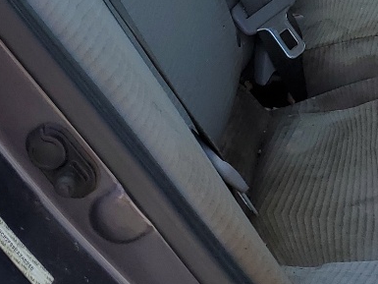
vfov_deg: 13.2
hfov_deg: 17.7
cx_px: 400
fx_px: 1180
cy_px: -98
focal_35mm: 108
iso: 50
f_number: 1.5
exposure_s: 1/1111
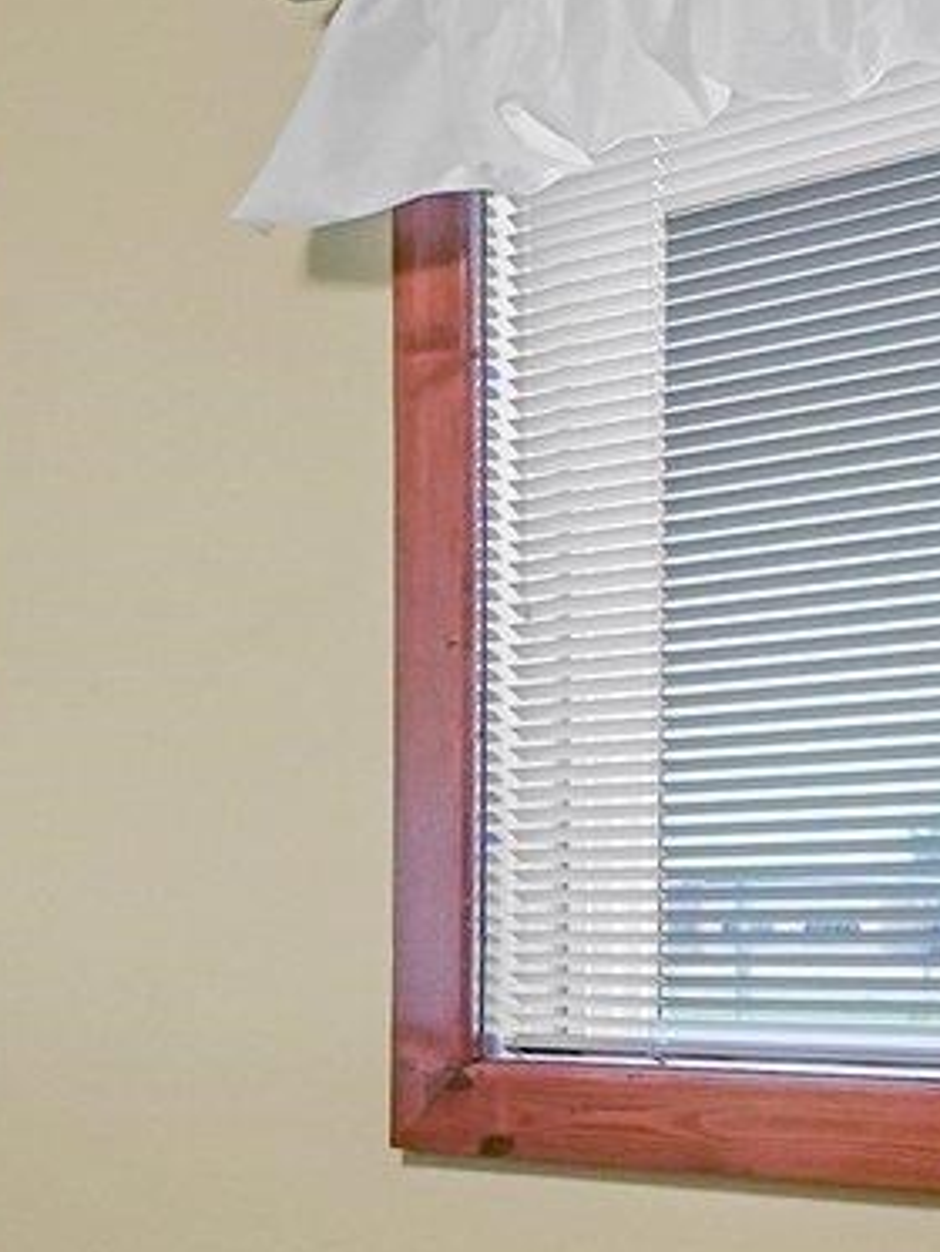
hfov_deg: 14.4
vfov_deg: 26.1
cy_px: 873
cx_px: -1229
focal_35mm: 74
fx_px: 2678
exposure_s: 1/250
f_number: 3.5
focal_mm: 14
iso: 2500
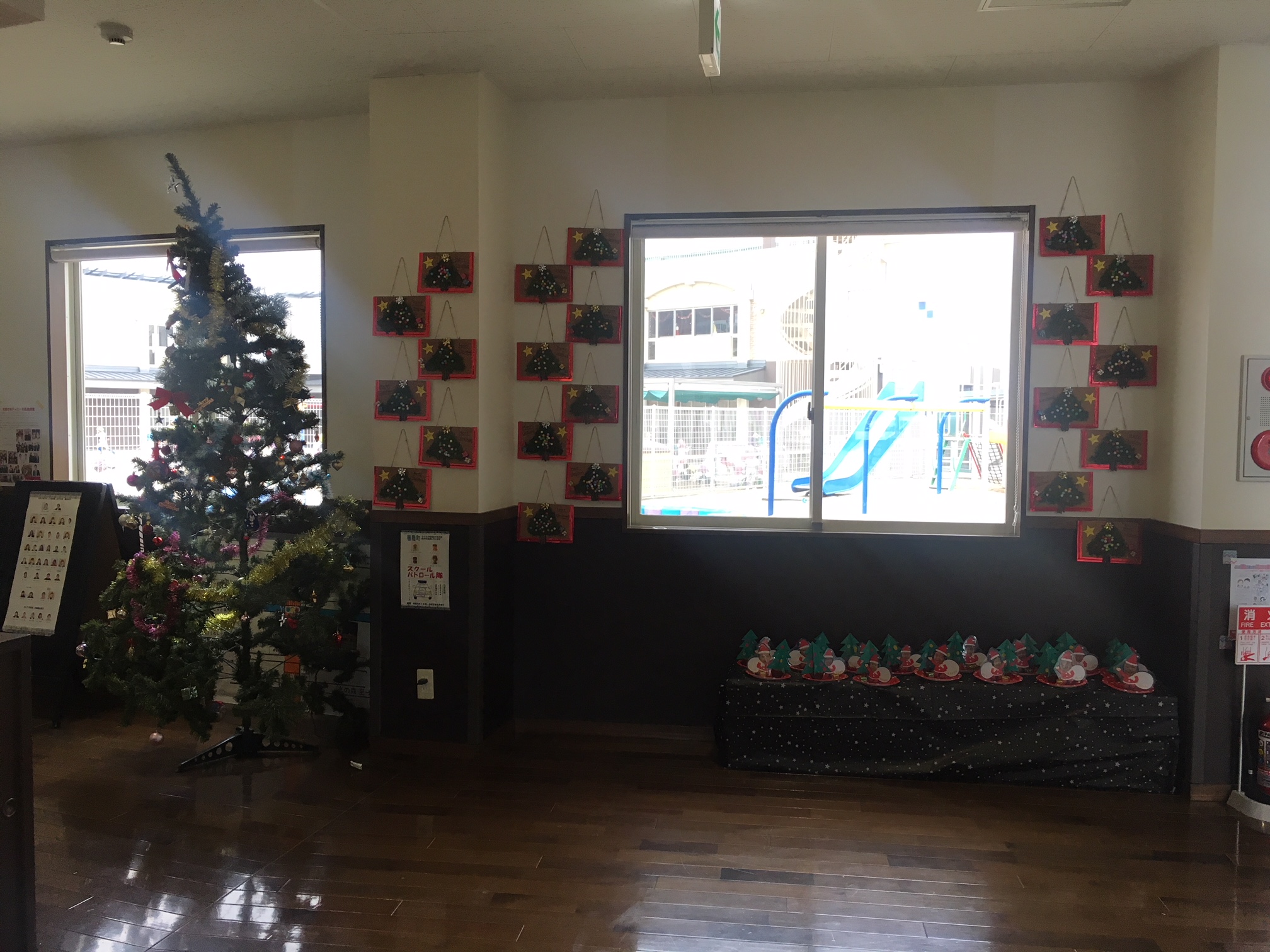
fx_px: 1064
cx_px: 635
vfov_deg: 48.2
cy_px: 476
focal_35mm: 29
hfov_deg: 61.7
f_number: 2.2
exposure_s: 1/30
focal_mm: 4.15
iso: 32
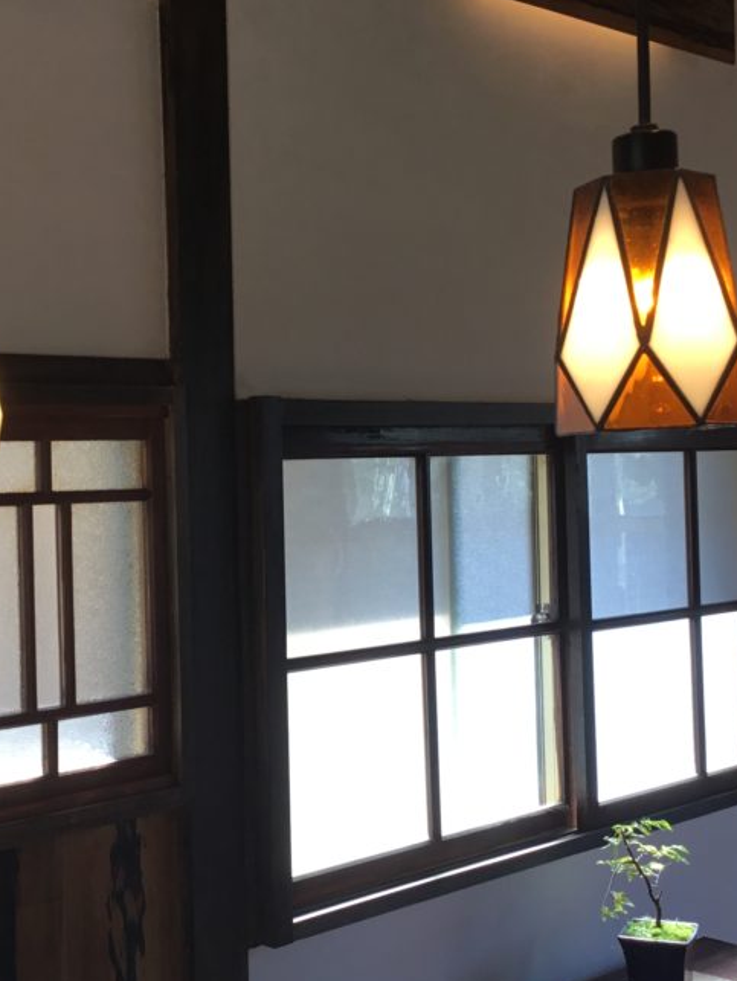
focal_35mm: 53
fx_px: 1503
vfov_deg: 36.1
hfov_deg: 27.4
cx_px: 263
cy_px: 473
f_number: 2.4
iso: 25
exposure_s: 1/60
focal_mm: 3.3
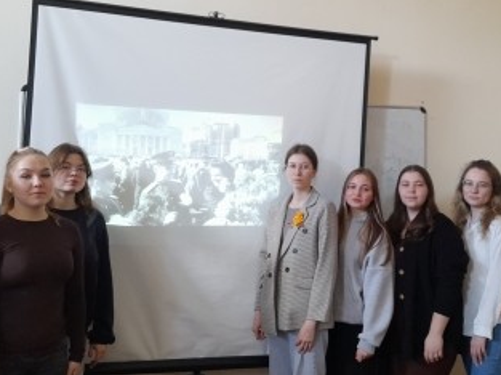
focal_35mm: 40
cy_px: 143
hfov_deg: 46.7
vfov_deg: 35.7
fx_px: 578
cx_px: 293
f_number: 2
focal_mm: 4.6
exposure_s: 1/50
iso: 250
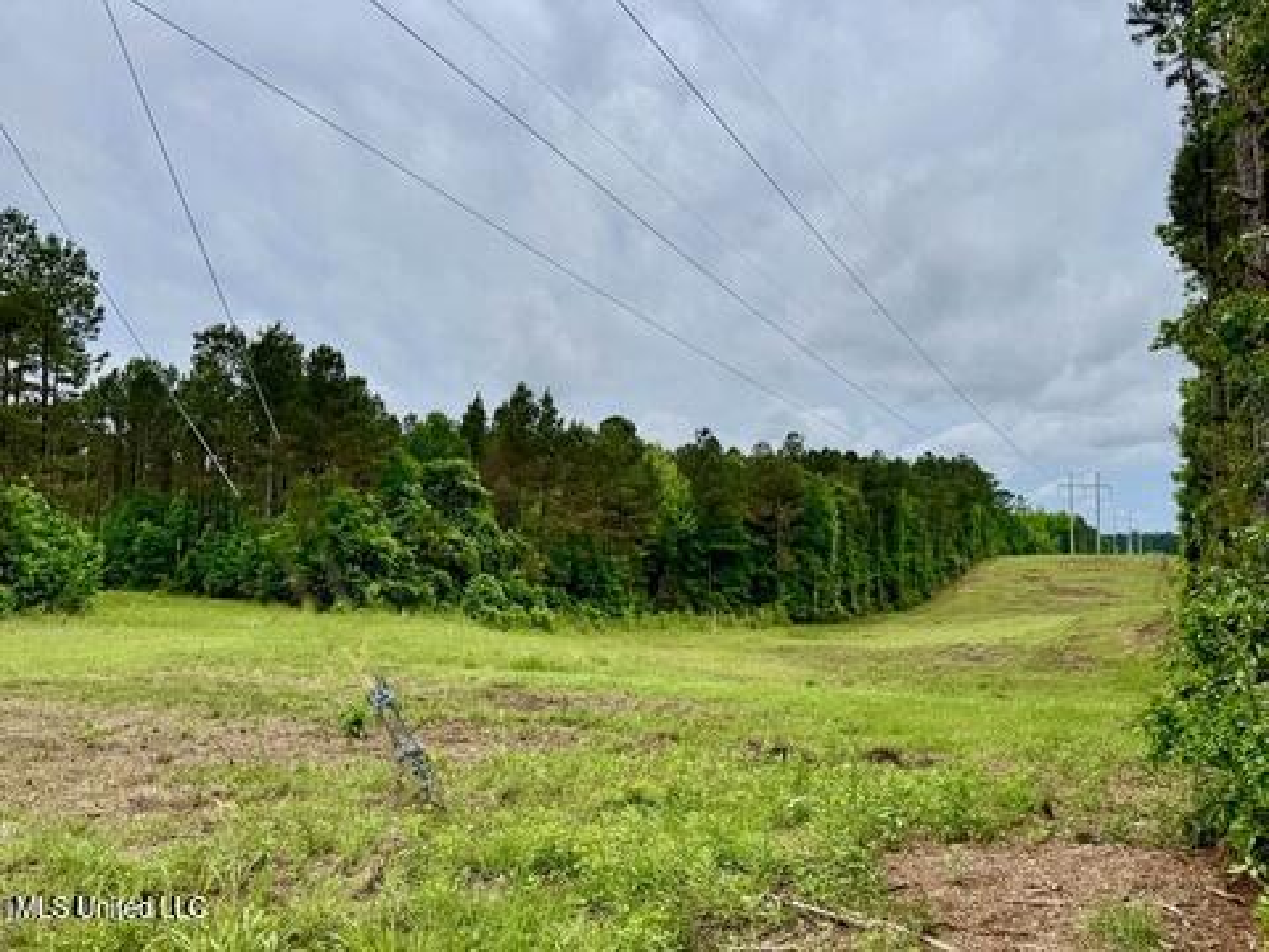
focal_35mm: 24
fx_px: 880
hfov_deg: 71.6
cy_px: 476
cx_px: 634
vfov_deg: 56.8
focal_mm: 6.76
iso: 80
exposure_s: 1/9009
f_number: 1.78
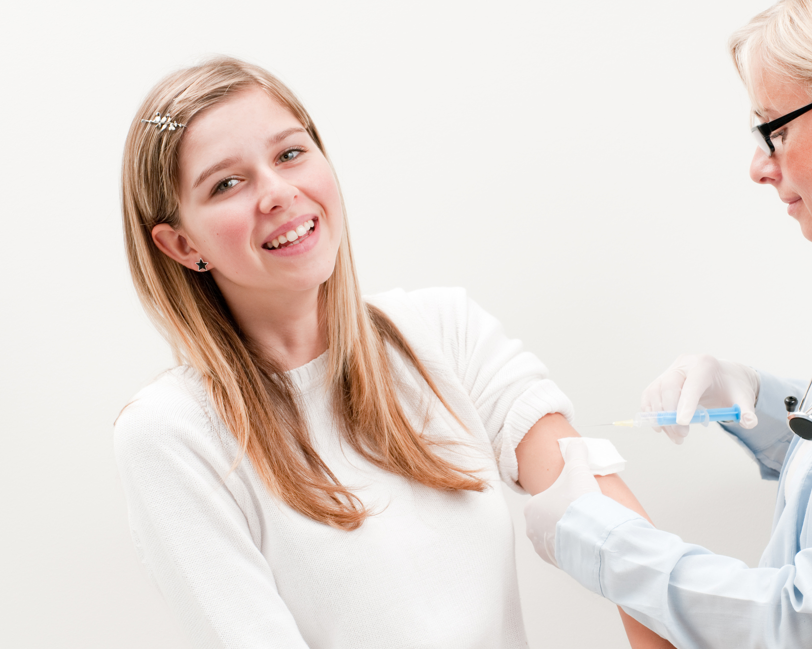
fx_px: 4446
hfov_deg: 10.4
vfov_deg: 8.4
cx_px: 522
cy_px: 314
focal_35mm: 185
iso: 200
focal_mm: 102
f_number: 9
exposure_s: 1/200
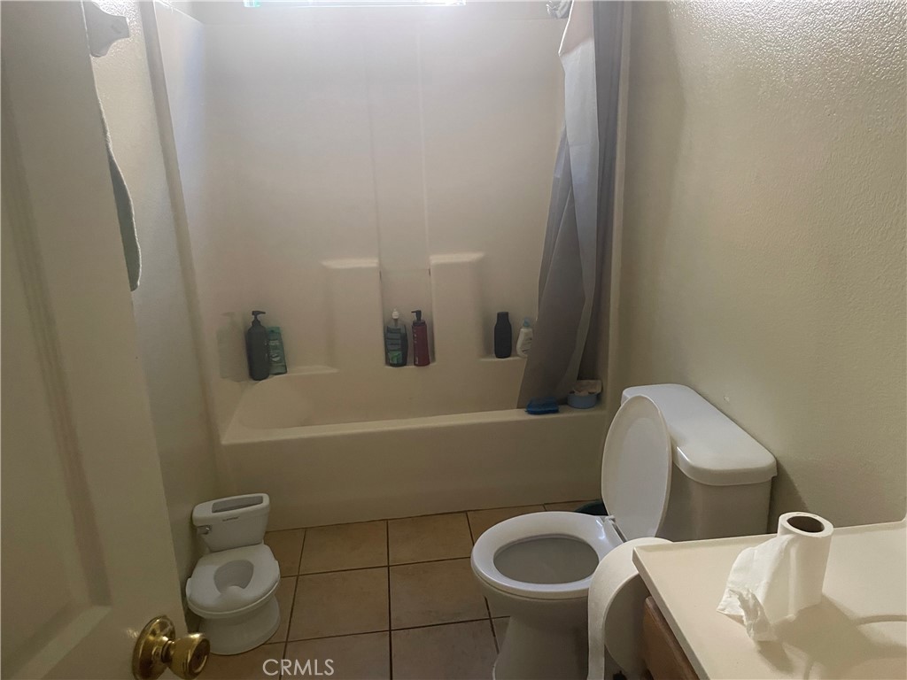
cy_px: 340
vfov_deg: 53.1
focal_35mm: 26
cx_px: 454
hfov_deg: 67.3
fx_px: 681
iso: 500
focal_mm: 4.2
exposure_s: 1/60
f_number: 1.6
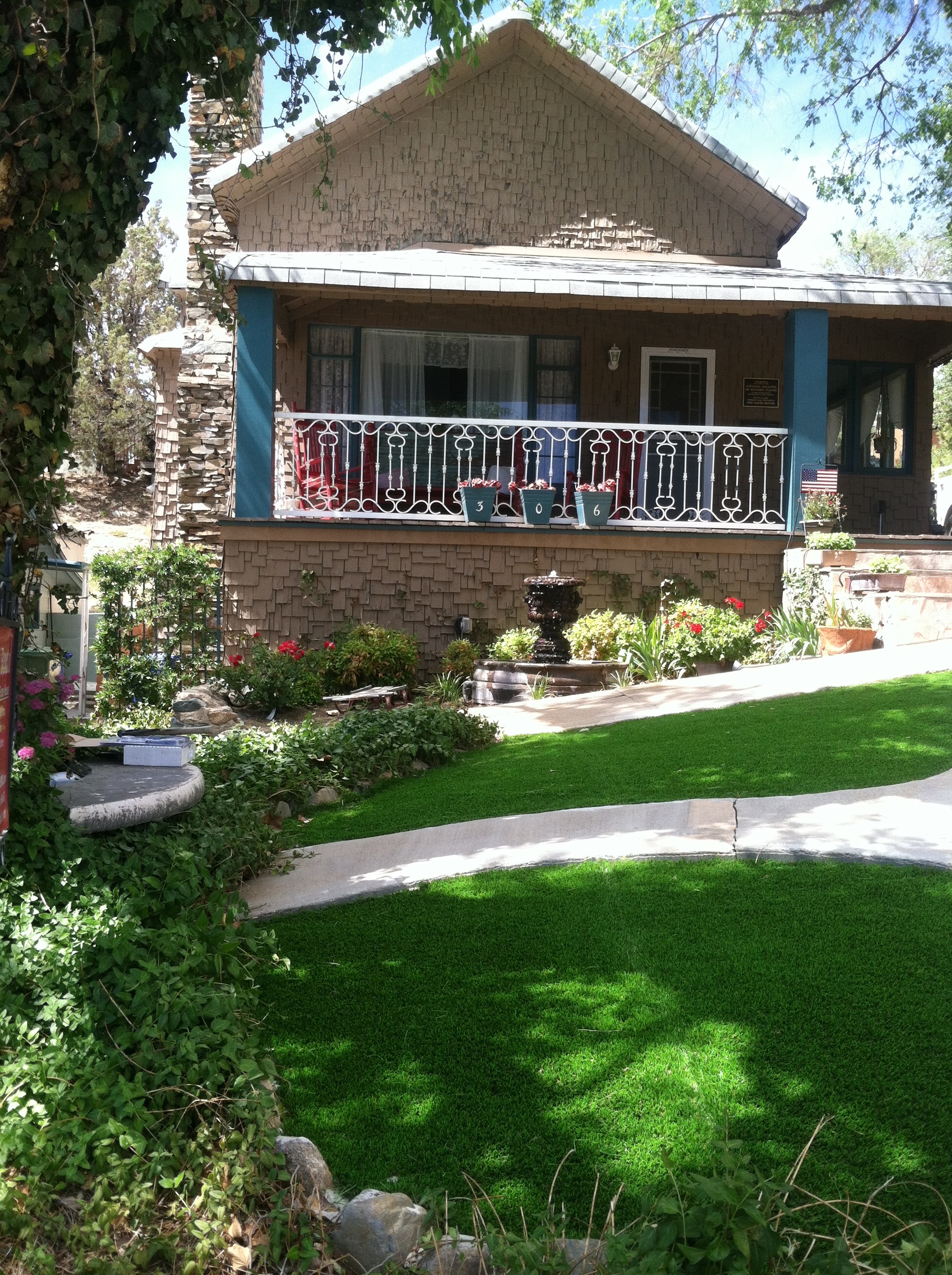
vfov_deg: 52.7
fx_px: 1287
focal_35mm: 35
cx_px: 476
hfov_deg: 40.6
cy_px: 638
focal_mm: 3.85
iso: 80
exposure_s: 1/286
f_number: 2.8
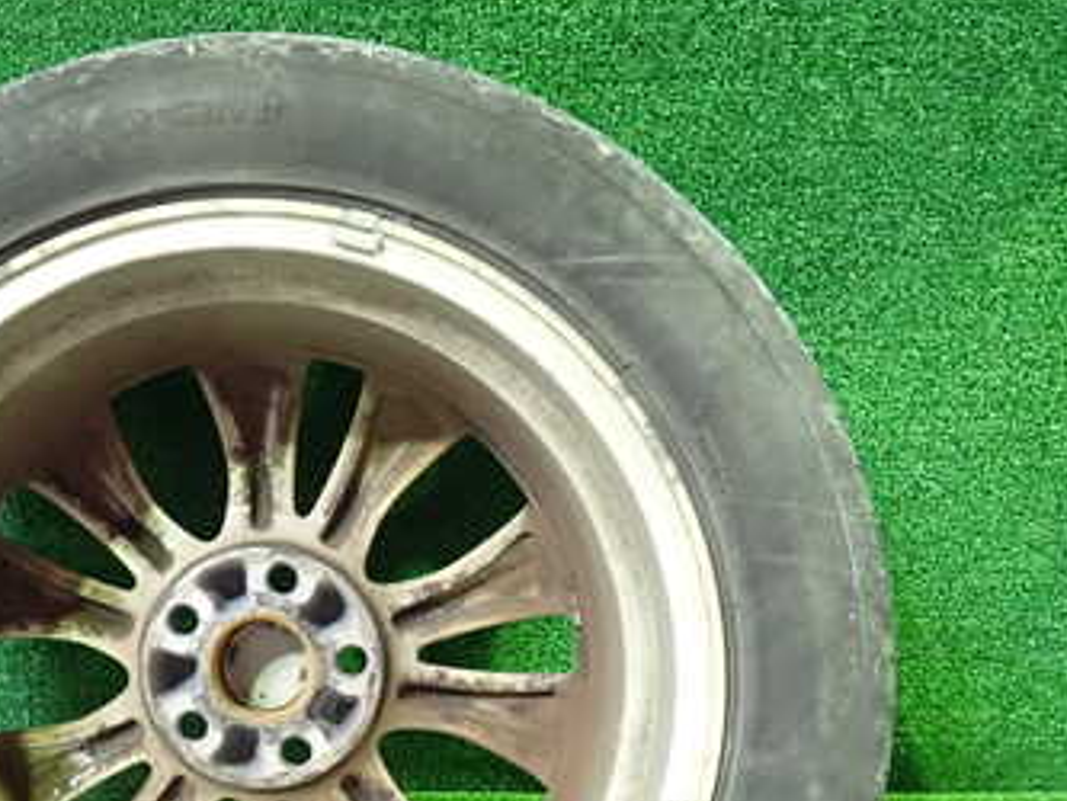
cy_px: 650
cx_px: 272
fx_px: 1388
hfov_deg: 40.9
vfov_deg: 31.3
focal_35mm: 45
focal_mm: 4.5
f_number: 2
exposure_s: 1/30
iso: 800
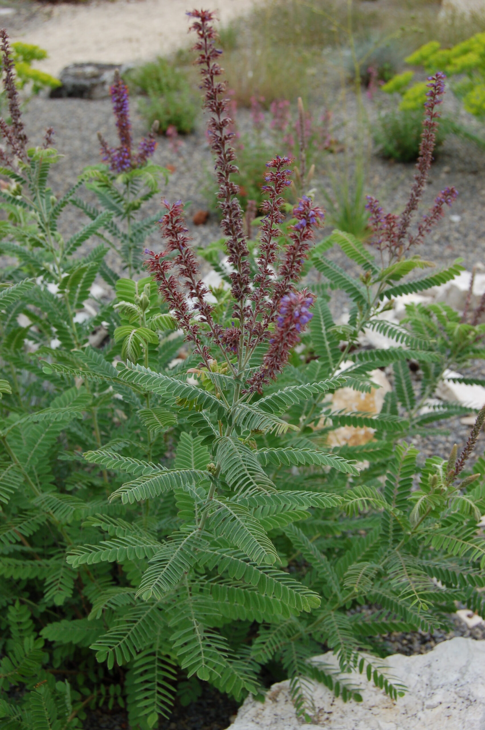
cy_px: 365
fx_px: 972
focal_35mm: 48
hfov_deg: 28.0
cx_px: 242
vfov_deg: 41.1
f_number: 7.1
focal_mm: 32
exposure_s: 1/200
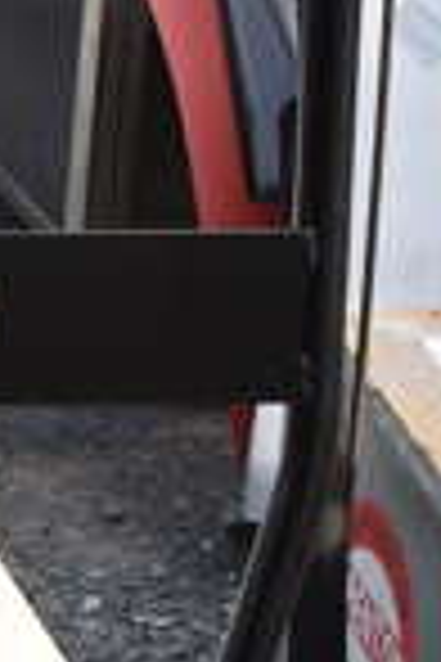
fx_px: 3934
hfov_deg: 6.0
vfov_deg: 9.1
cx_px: -774
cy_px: 1250
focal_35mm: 214
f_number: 8
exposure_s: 1/250
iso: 180
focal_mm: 23
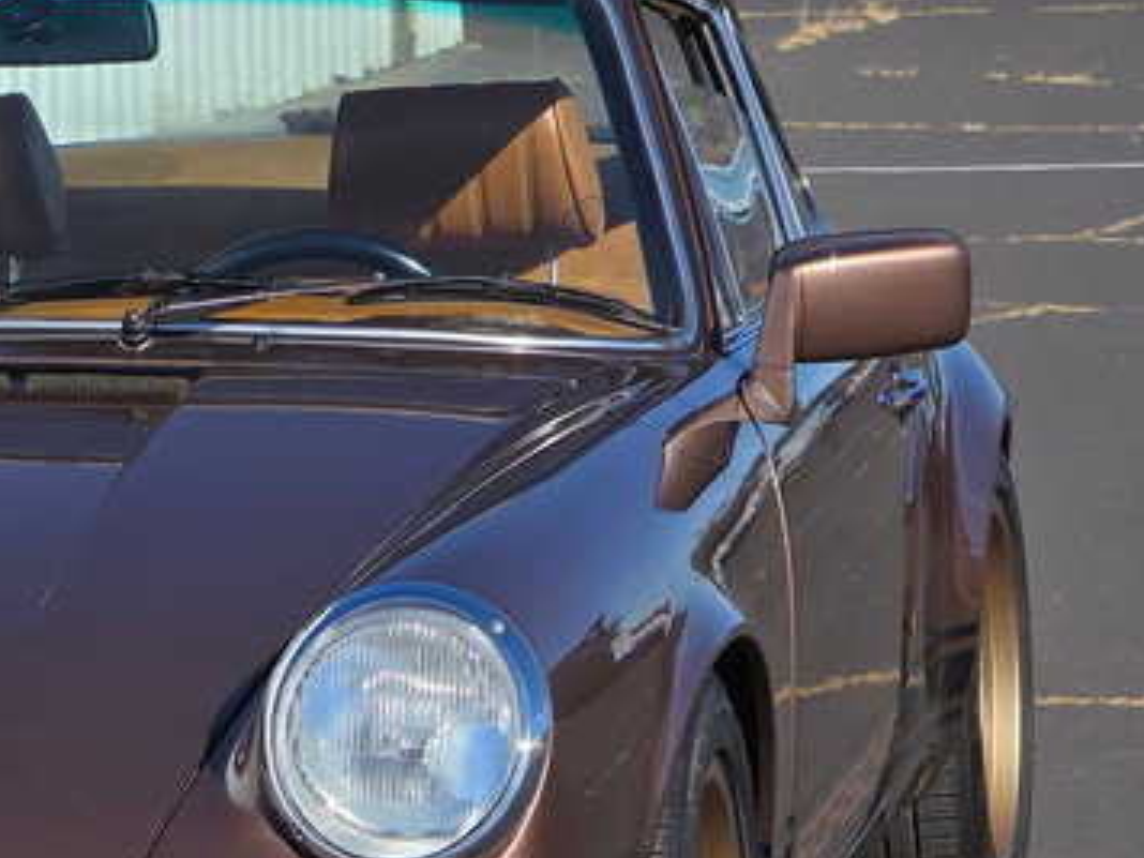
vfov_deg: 6.0
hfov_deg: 7.9
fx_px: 8196
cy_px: 739
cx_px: -58
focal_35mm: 248
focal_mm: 18.6
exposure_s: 1/1567
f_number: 3.4
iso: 64
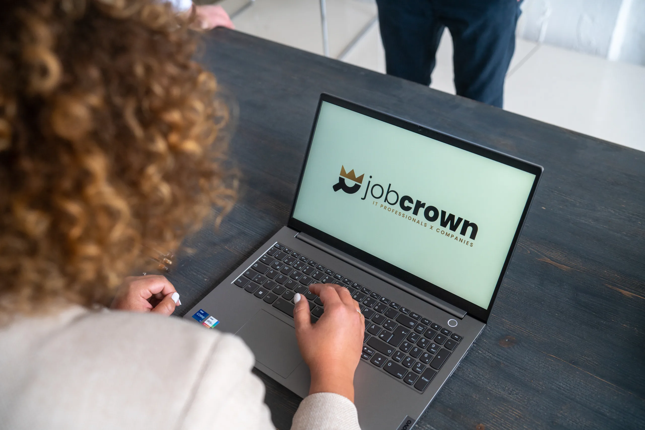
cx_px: 322
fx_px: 627
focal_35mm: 35
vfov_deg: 37.9
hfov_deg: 54.4
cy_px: 215
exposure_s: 1/250
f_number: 3.5
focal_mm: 35
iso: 400
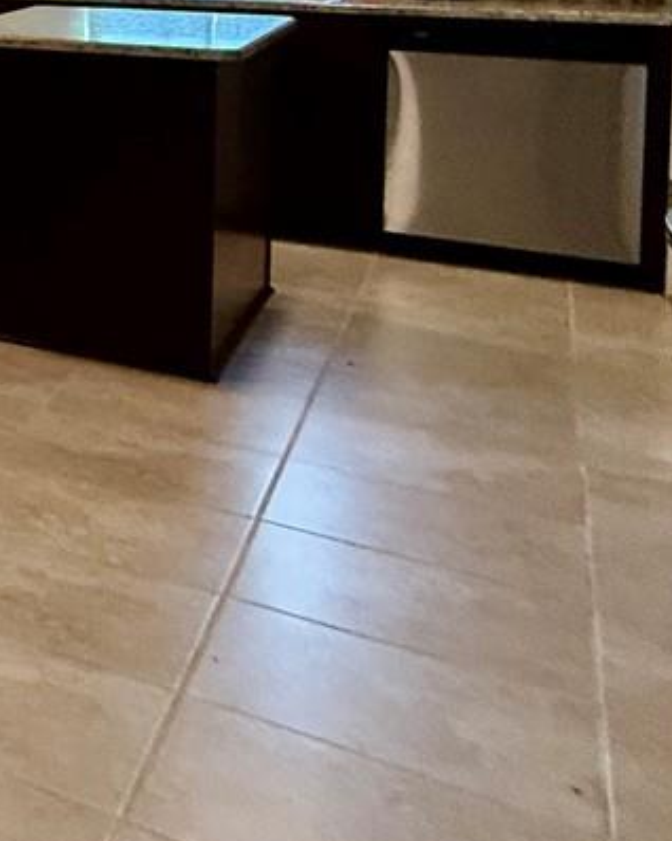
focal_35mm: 55
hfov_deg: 14.9
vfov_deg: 30.9
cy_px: -57
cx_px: -964
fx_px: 1368
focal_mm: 2.22
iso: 250
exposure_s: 1/120
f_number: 2.2
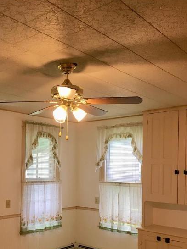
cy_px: 172
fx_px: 295
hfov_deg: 34.7
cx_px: 58
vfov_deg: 44.9
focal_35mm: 41
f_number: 2.2
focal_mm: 4.15
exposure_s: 1/30
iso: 32
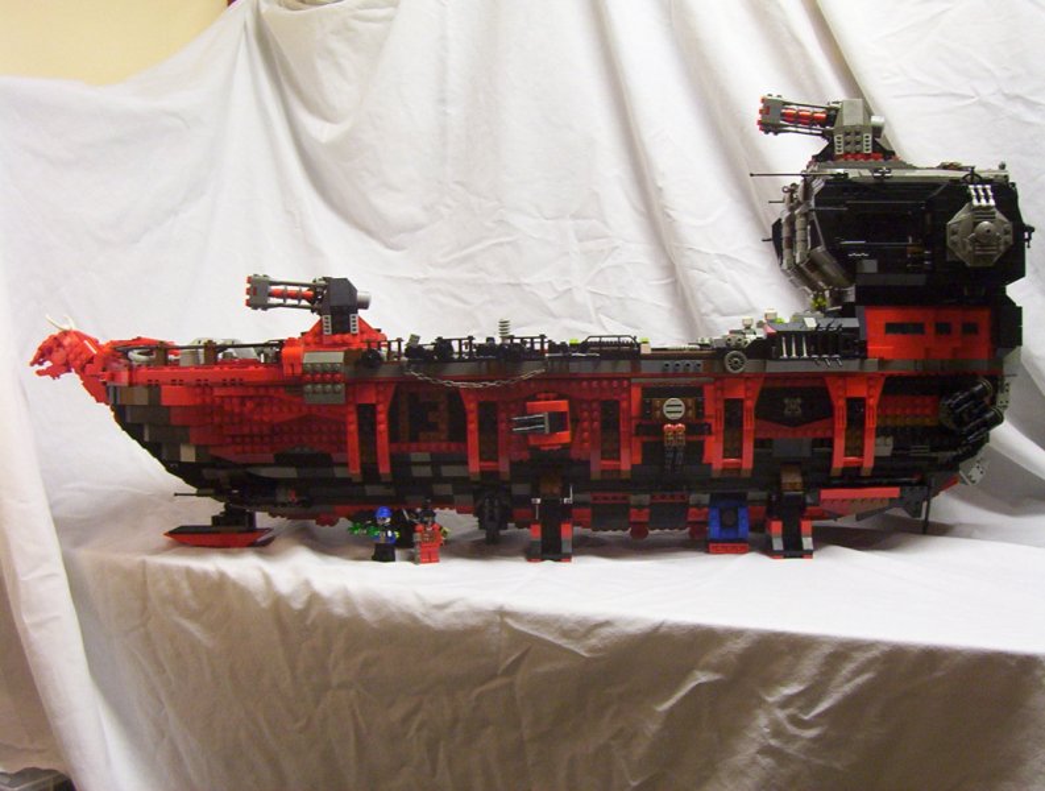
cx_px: 522
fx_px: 1302
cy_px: 396
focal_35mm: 43
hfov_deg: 43.7
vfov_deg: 33.8
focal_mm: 5.77
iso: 200
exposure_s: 1/29.7
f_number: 2.73
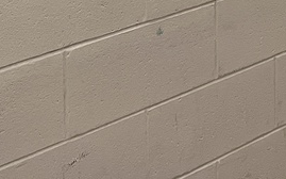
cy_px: -229
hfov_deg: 19.3
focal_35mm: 105
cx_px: 283
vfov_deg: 10.8
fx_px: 818
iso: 125
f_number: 1.6
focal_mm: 5.1
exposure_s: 1/60
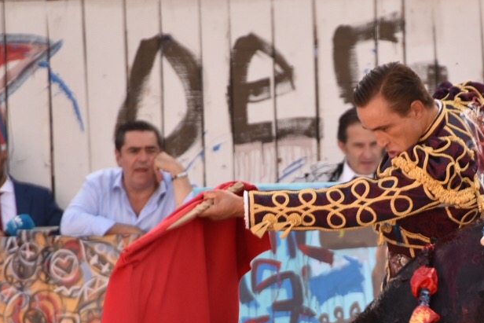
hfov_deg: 3.4
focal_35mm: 605
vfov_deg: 2.3
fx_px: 8135
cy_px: 373
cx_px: 376
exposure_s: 1/640
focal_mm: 230
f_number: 5.6
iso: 640
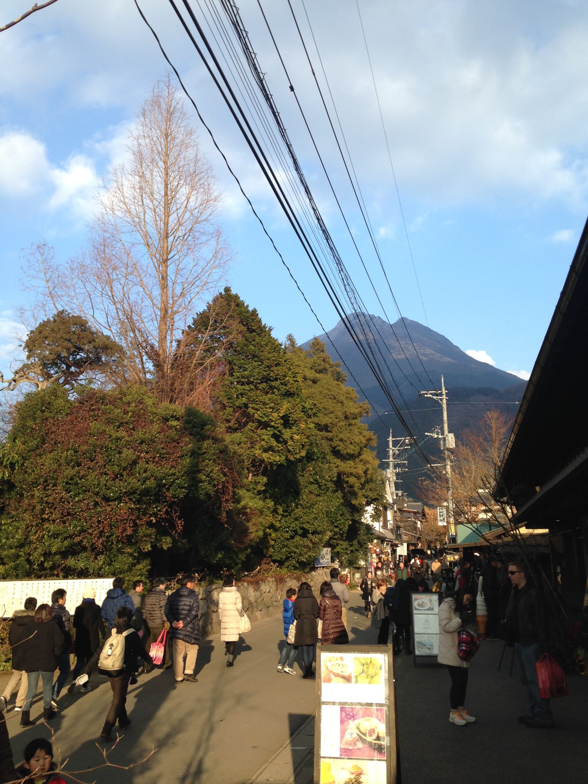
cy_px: 392
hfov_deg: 42.9
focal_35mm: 33
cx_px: 294
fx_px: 747
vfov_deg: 55.4
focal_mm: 4.12
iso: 50
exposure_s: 1/411
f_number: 2.4
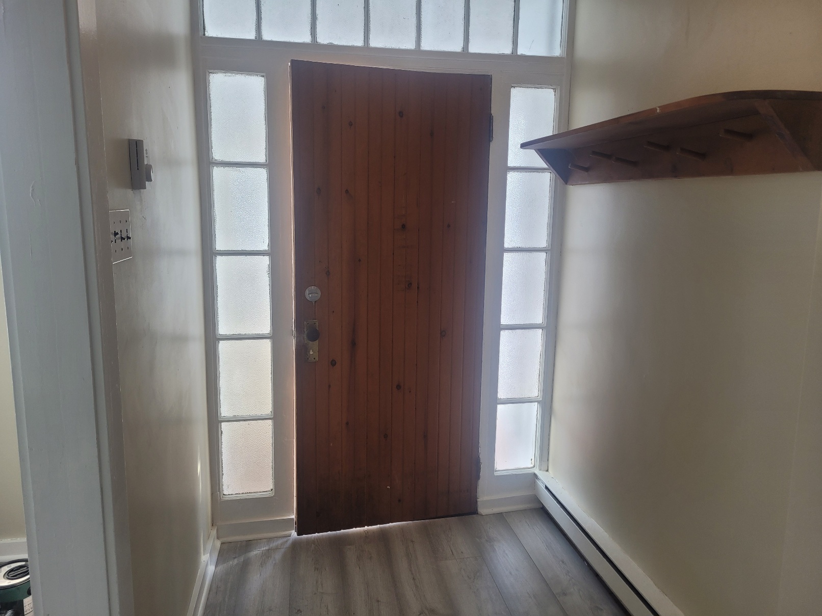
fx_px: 617
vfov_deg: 53.1
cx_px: 411
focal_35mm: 26
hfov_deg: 67.3
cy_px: 308
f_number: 1.8
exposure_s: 1/120
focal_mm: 5.4
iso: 80
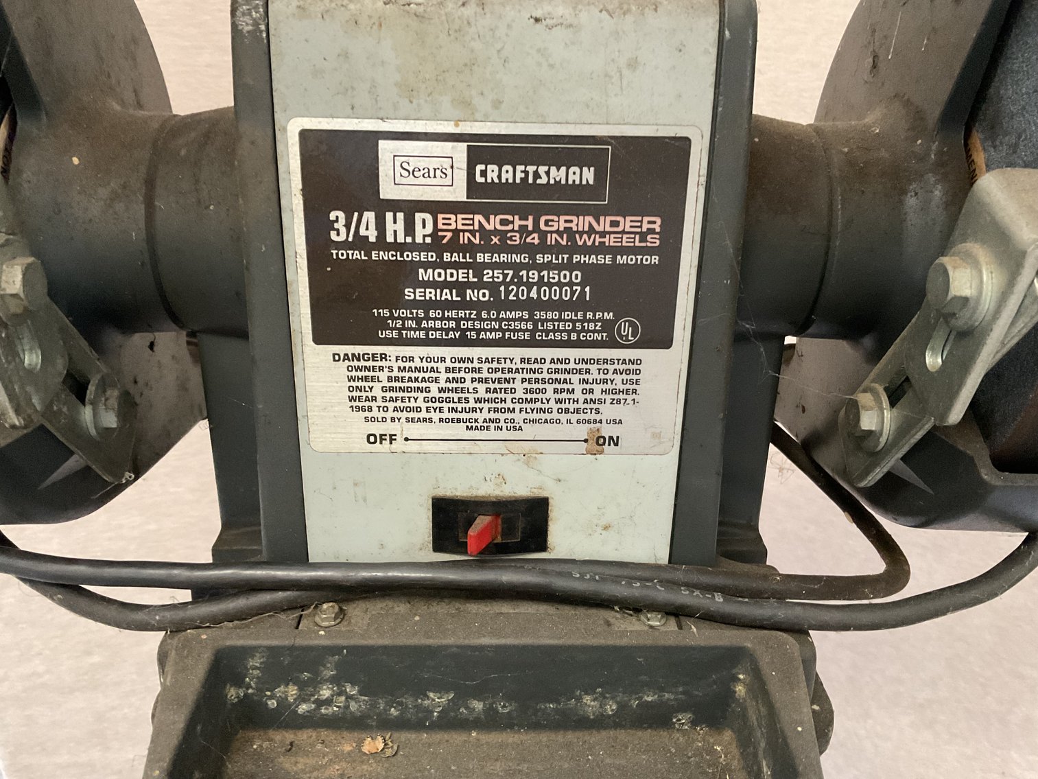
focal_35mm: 29
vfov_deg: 48.2
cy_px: 390
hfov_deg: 61.7
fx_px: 870
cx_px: 519
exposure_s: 1/30
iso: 400
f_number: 1.8
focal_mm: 3
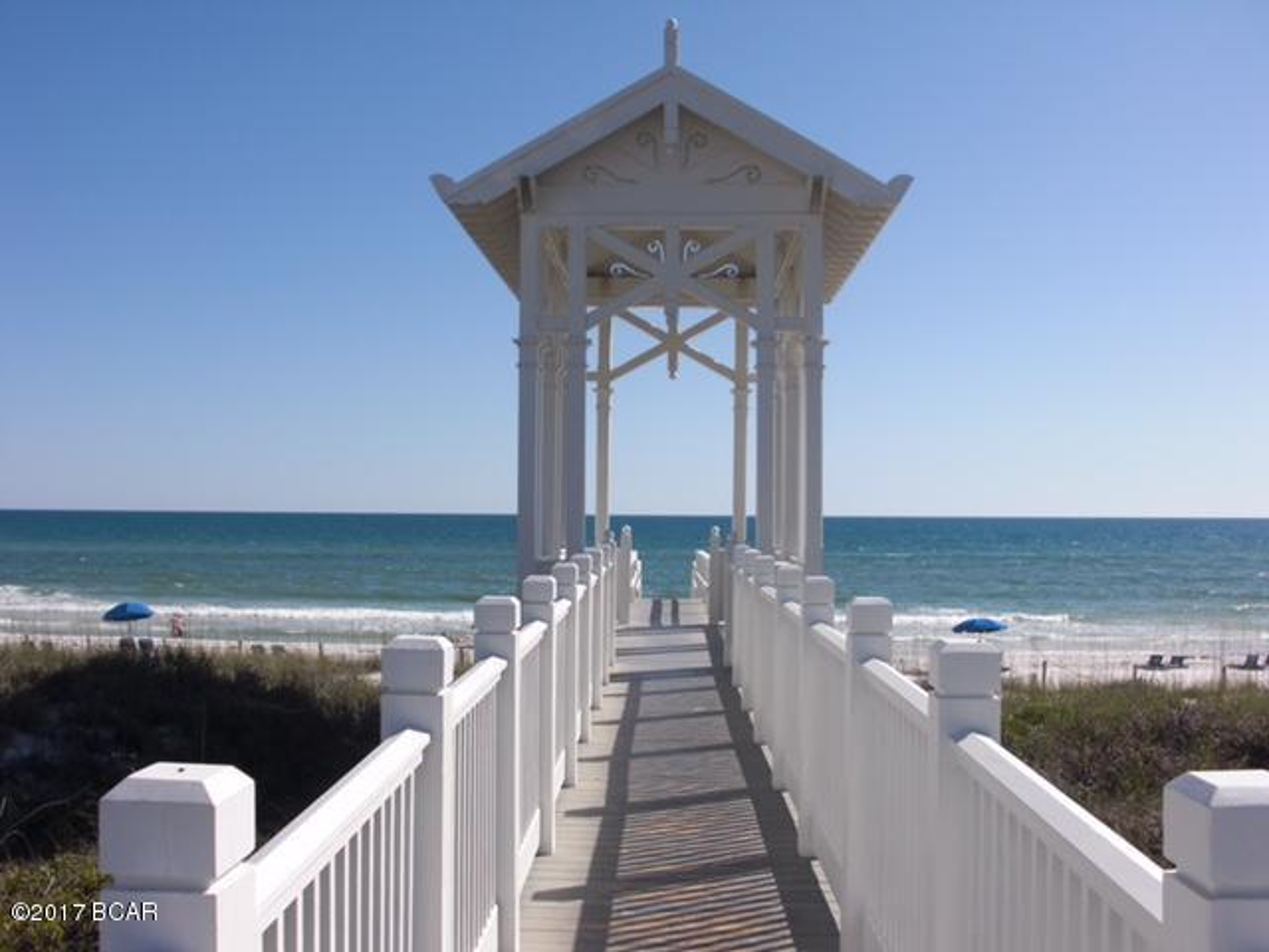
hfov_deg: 51.4
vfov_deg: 39.7
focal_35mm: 36
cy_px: 476
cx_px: 634
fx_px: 1320
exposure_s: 1/250
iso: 50
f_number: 7.9
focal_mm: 6.3
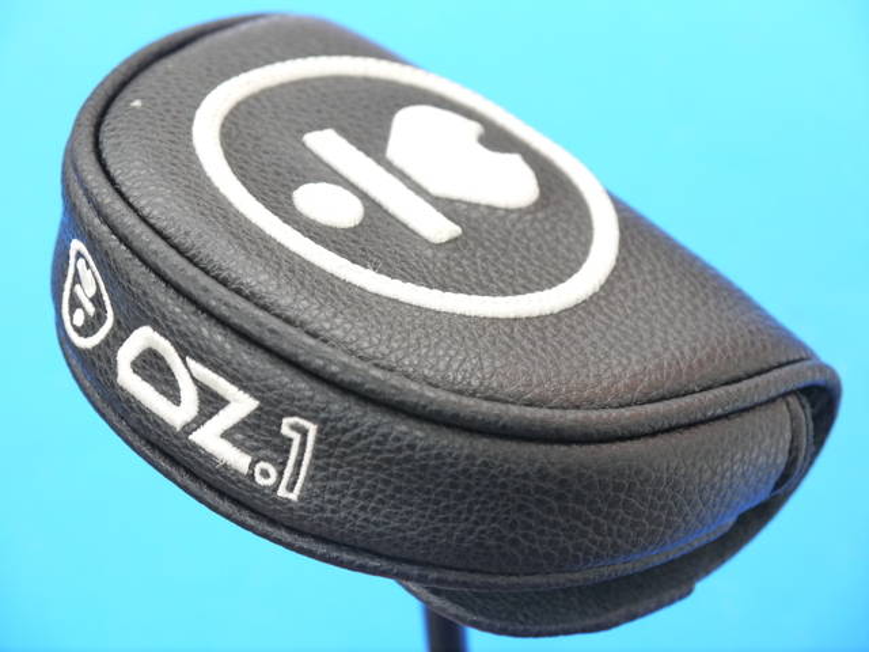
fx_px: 1958
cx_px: 434
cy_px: 326
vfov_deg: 18.9
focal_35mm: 78
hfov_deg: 25.0
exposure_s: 1/50
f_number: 5.5
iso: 800
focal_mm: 39
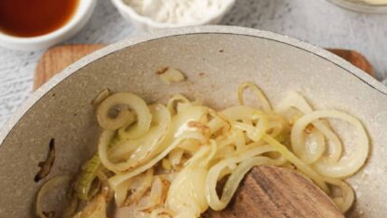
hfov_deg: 22.9
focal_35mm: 93
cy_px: 267
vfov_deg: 12.7
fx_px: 954
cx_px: 190
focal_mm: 50
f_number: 5
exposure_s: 1/25
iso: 400
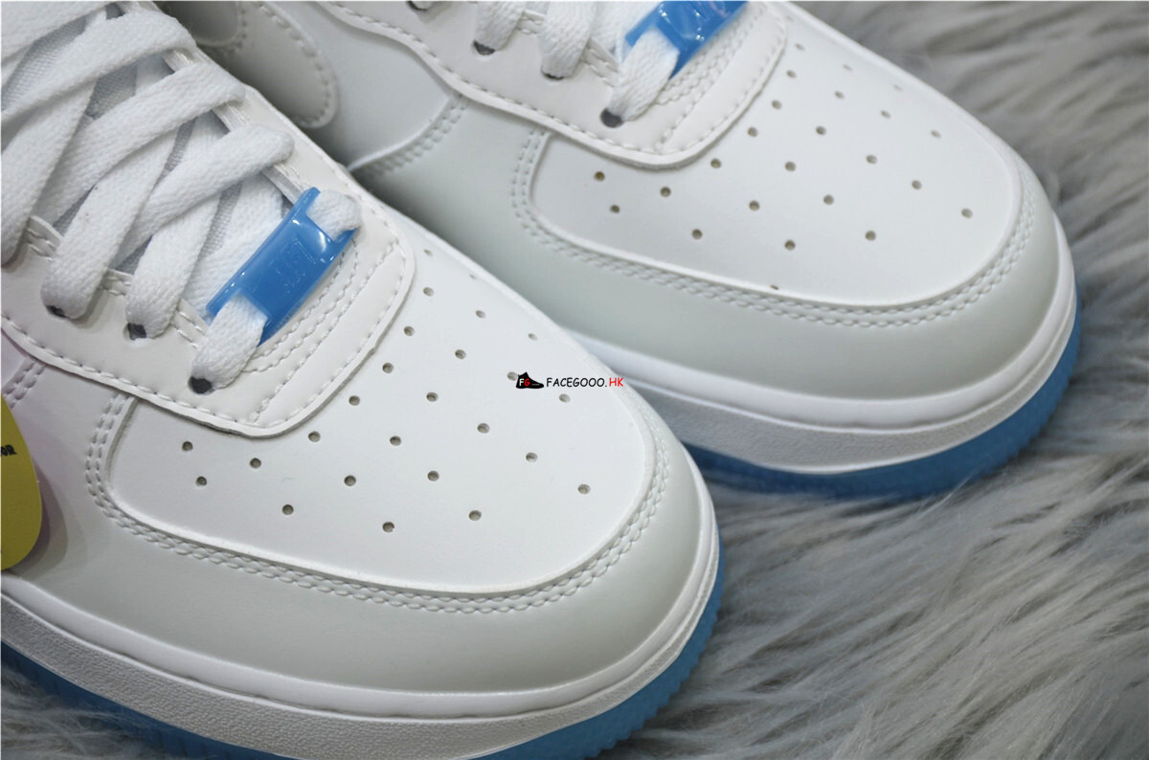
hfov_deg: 22.7
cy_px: 380
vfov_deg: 15.1
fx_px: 2866
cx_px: 574
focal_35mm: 90
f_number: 7.1
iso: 200
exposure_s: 1/200
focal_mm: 60
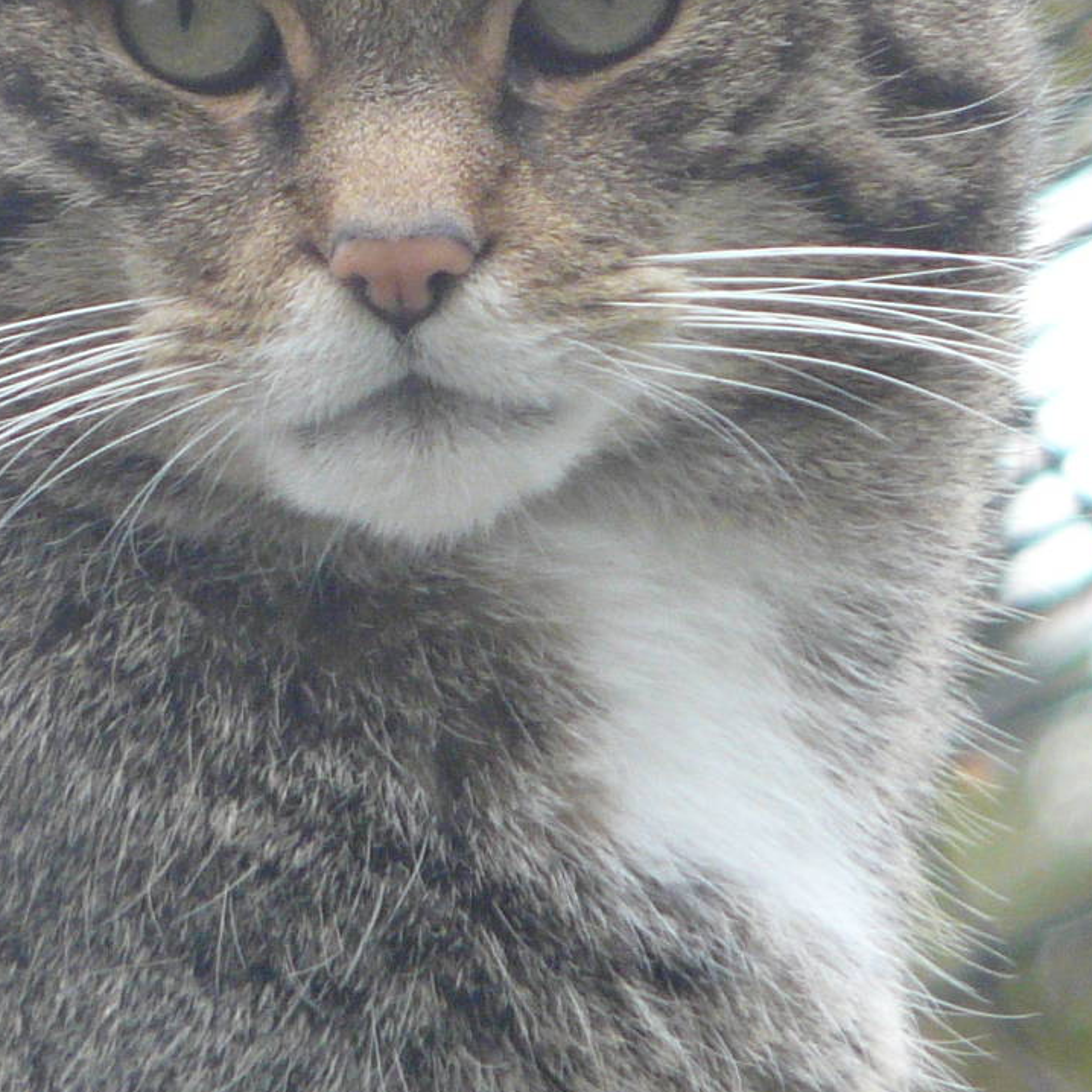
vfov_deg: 1.5
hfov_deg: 1.5
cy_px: 190
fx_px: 41900
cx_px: 432
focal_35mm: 1174
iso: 200
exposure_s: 1/60
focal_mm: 61.4
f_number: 3.6
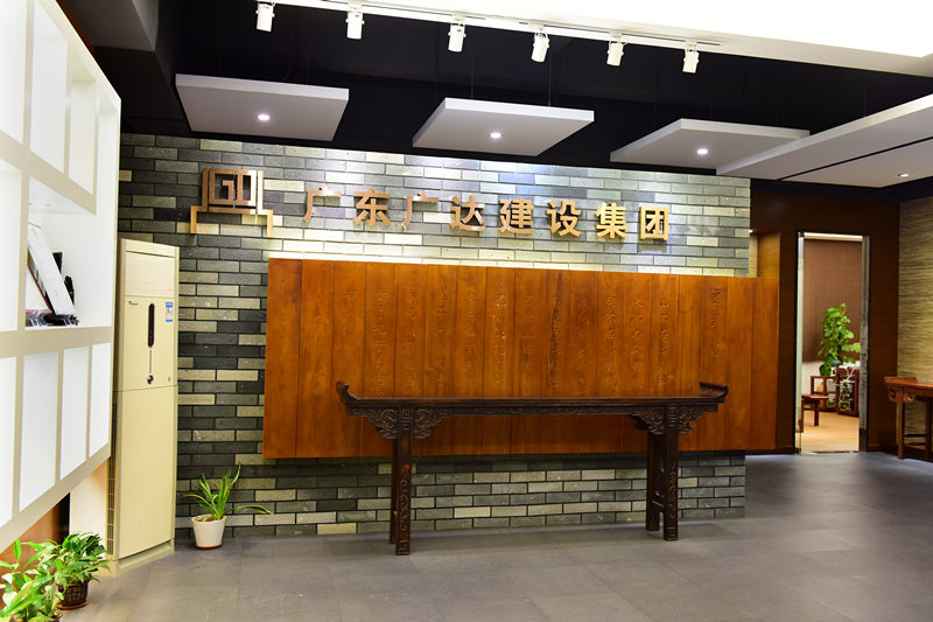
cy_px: 311
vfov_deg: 41.1
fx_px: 829
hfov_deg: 58.7
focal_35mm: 32
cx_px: 466
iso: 800
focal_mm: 32
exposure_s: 1/15
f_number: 5
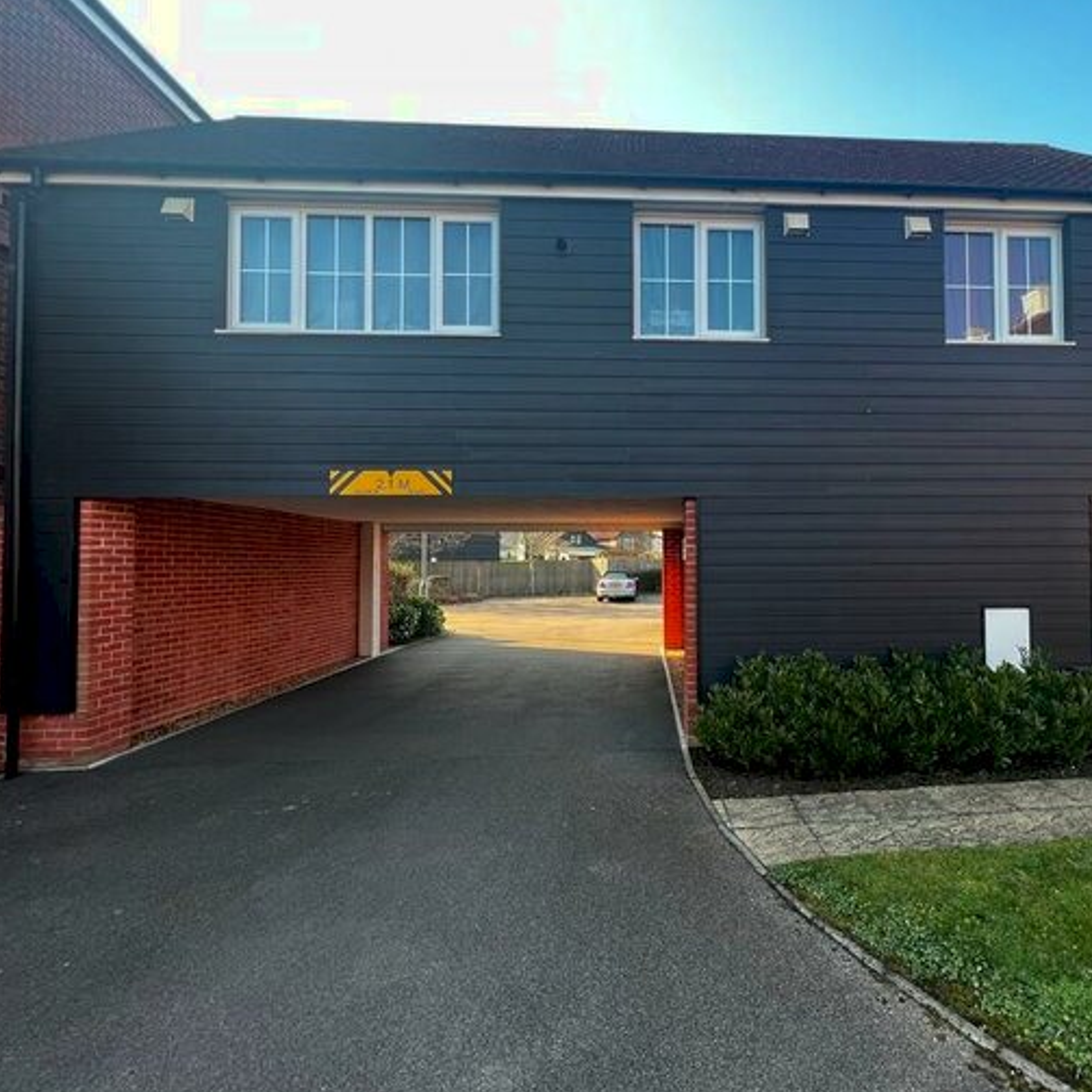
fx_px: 571
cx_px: 677
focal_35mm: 16
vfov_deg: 87.4
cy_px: 548
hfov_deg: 85.9
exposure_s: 1/104
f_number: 1.8
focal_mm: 1.57
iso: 32
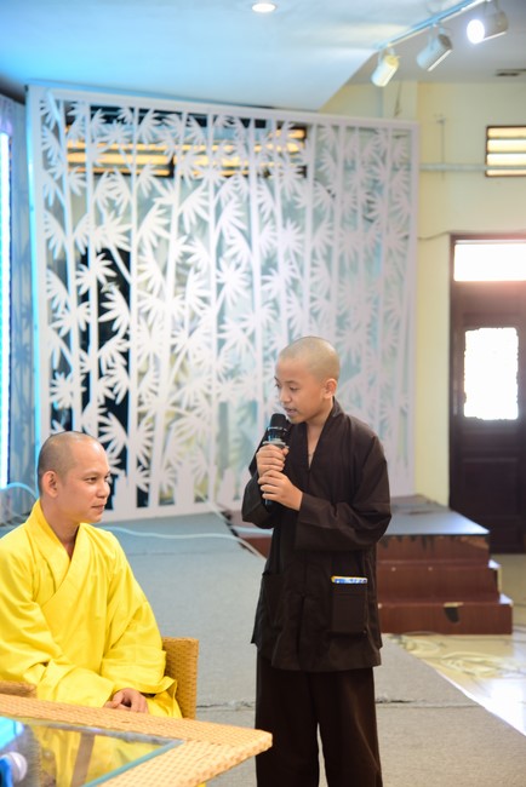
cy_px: 394
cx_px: 263
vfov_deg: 32.4
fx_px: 1357
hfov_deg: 21.9
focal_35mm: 62
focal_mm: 62
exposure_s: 1/50
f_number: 4
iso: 1000
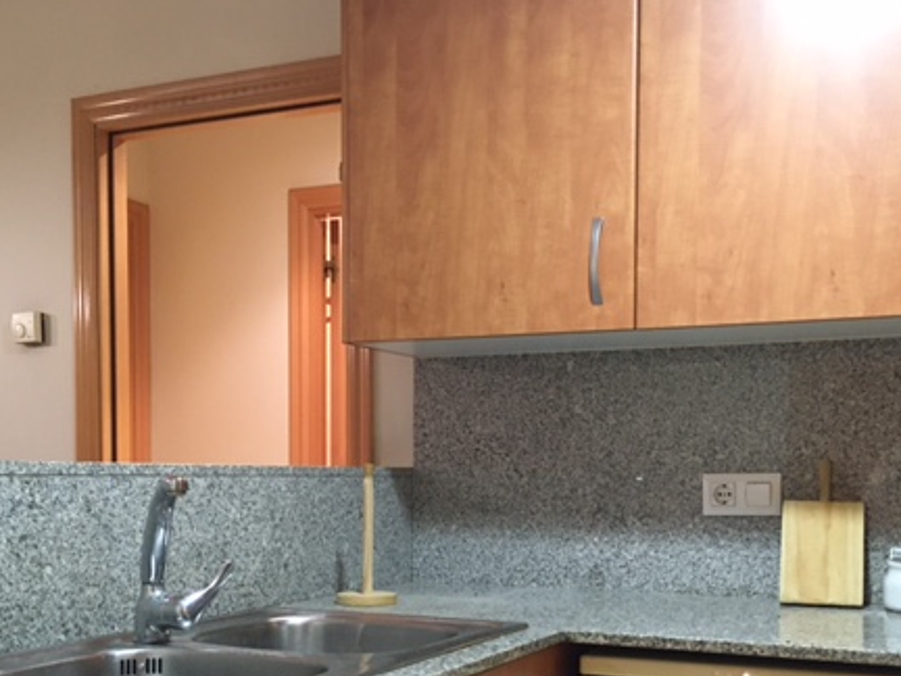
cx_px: 494
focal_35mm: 43
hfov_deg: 43.8
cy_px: 488
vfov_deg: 33.1
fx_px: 1119
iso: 200
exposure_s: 1/20
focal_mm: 4.15
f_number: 2.2
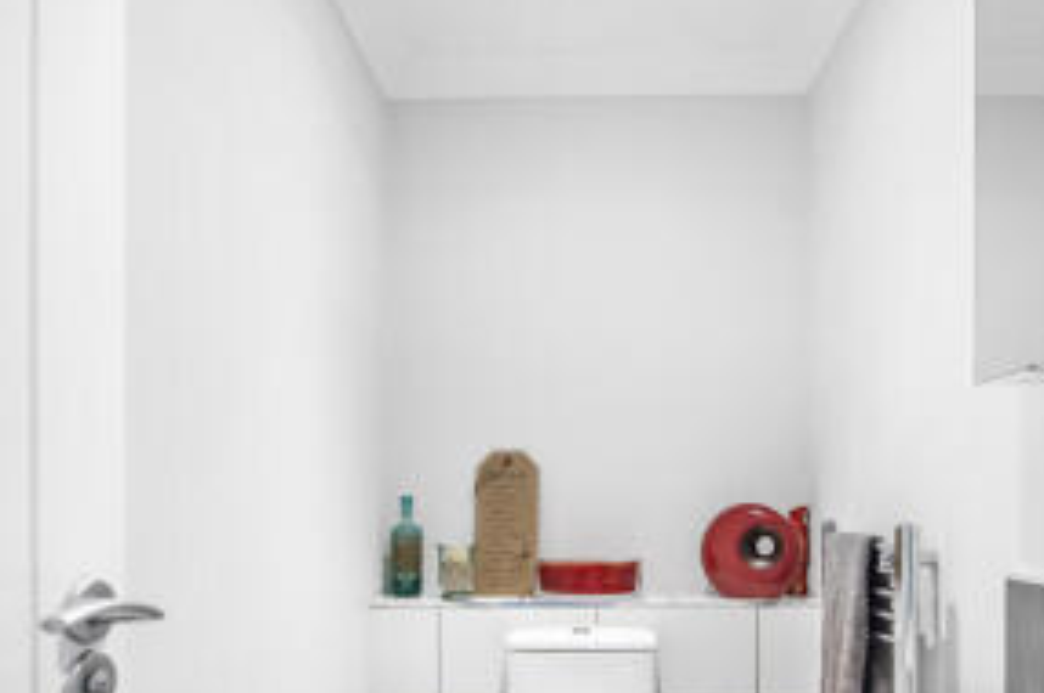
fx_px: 869
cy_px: 527
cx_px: 566
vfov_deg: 42.1
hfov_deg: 61.9
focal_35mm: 30
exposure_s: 1/4
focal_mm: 18
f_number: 8
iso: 125
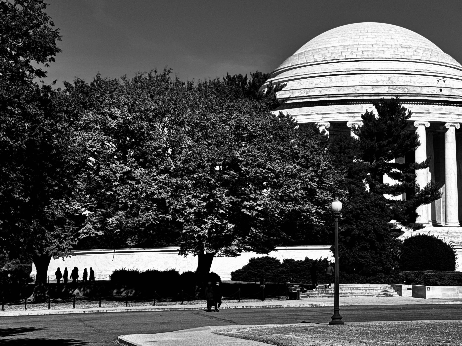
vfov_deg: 20.4
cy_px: 126
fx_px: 961
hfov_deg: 26.8
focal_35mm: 72
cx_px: 319
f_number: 1.78
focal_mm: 6.76
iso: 64
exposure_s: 1/8772
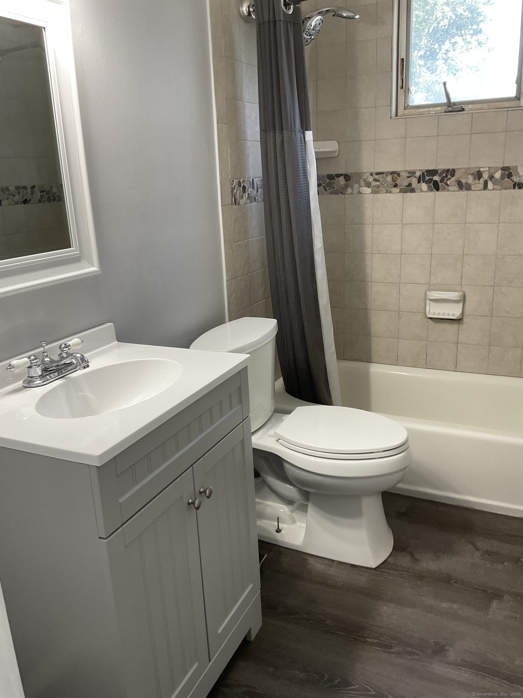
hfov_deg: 48.2
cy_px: 349
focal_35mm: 29
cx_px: 262
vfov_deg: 61.7
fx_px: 584
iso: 80
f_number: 1.8
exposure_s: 1/60
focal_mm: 3
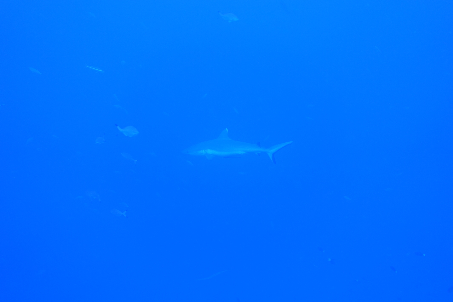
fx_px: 566
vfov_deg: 29.9
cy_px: 151
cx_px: 226
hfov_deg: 43.6
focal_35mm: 45
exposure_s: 1/50
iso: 125
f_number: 2.8
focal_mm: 16.62
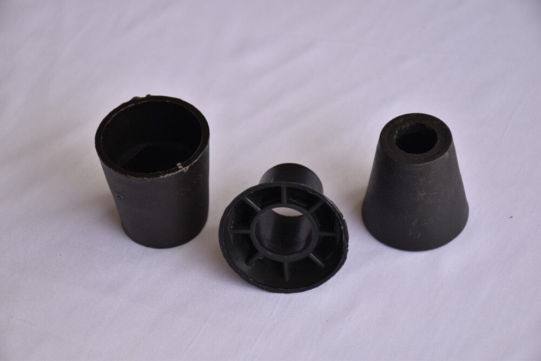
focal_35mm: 120
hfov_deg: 17.1
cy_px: 180
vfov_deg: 11.4
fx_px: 1803
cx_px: 270
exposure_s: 1/100
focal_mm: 80
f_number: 6.3
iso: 100
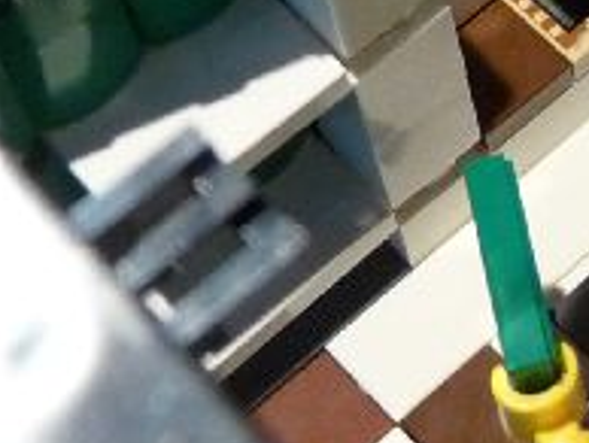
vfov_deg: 9.3
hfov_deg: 11.9
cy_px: -309
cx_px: 1063
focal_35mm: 153
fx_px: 2607
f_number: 2.8
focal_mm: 5.2
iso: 400
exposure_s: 1/30
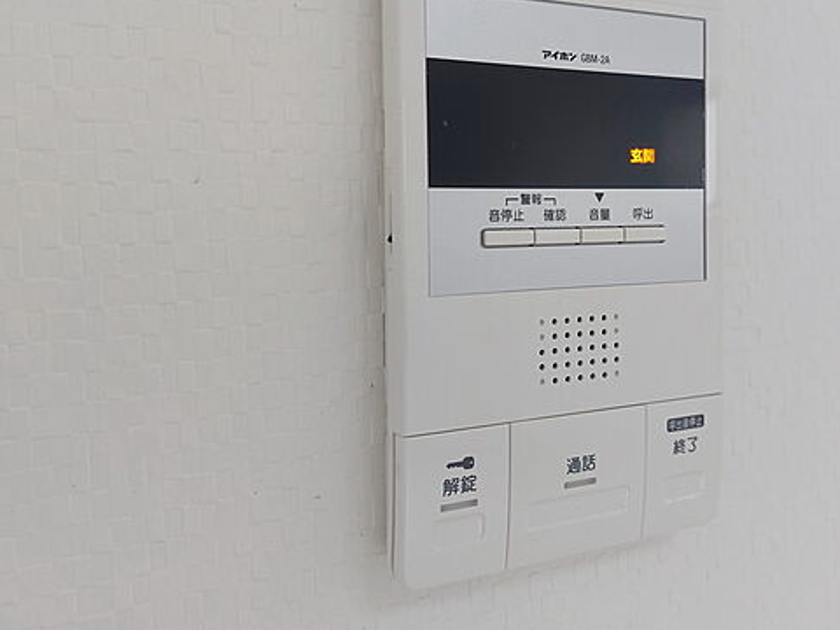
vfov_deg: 43.8
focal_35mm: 32
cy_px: 233
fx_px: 777
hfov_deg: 55.9
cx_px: 542
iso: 40
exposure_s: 1/24
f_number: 1.8
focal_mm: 5.23
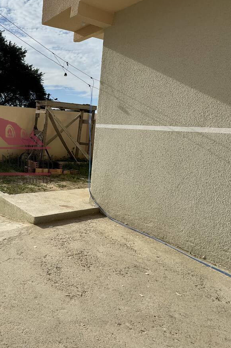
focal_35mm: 24
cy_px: 145
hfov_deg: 43.0
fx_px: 231
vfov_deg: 73.2
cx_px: -15
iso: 50
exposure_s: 1/2208
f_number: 2.2
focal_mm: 2.22
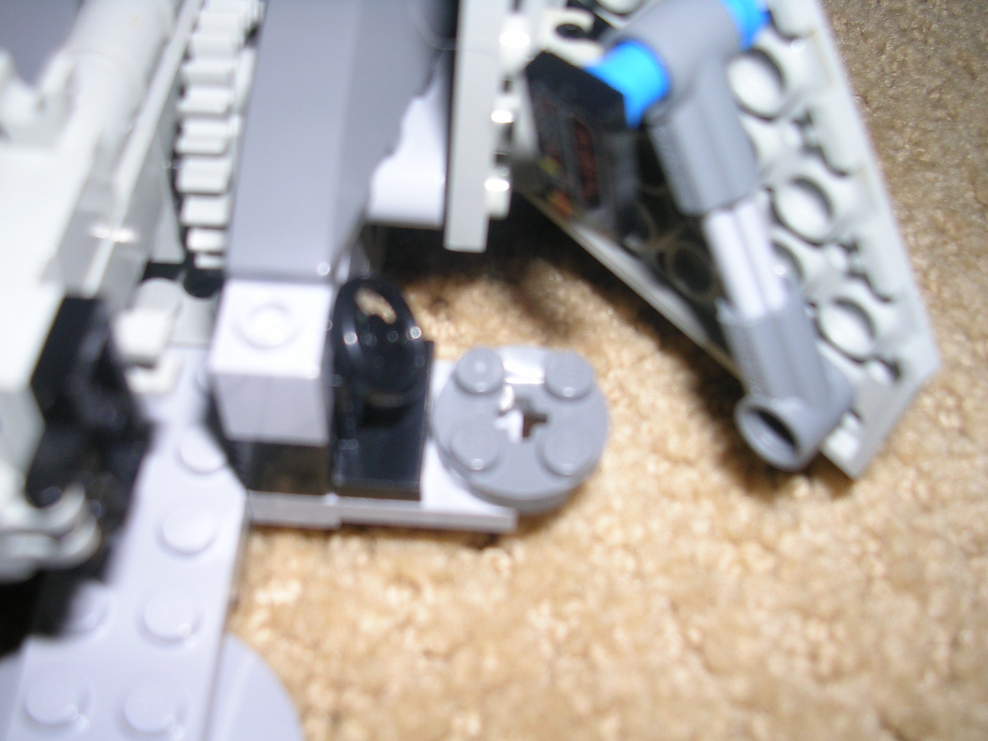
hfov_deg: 49.0
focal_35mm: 38
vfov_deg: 37.7
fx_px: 1085
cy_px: 370
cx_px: 494
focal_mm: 5.8
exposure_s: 1/60.1
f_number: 2.8
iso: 50
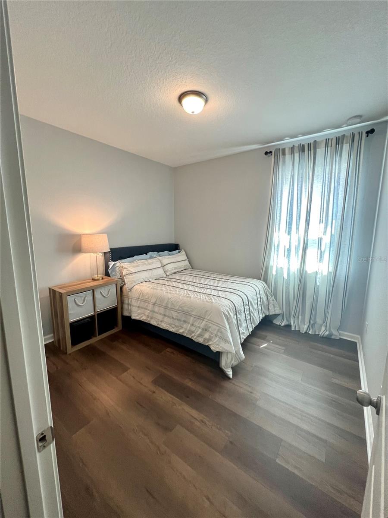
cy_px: 259
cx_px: 194
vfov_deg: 106.2
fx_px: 194
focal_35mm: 13
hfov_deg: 89.9
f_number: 1.8
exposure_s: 1/120
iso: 200
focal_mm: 1.57
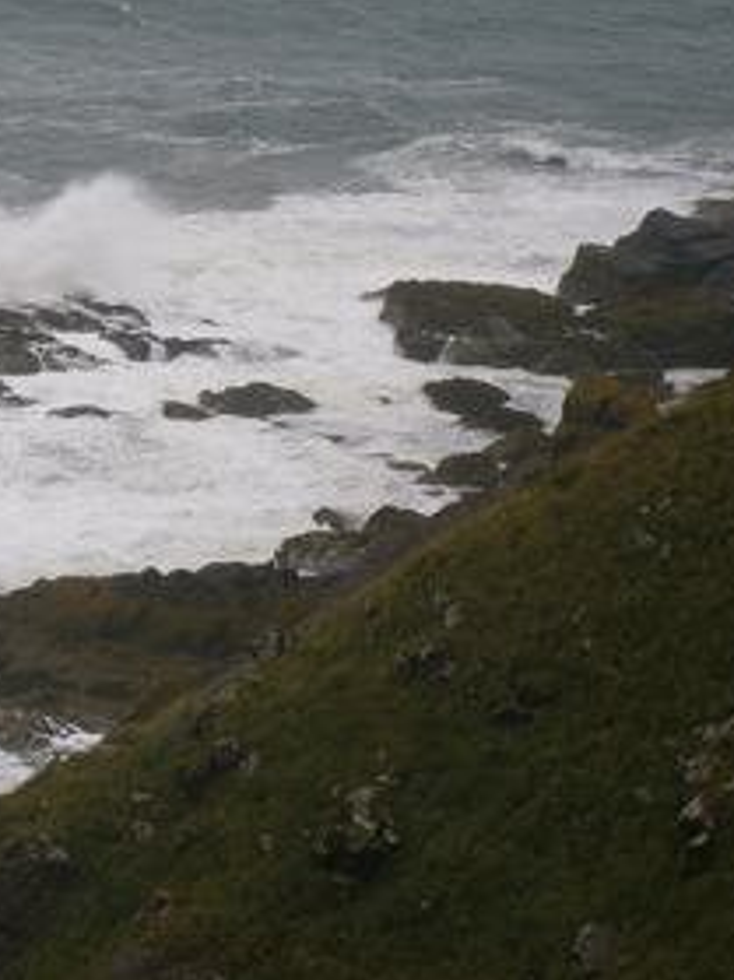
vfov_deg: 9.7
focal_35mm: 204
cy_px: 376
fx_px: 5772
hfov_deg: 7.2
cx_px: -56
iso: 80
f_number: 5.8
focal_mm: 19.6
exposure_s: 1/400
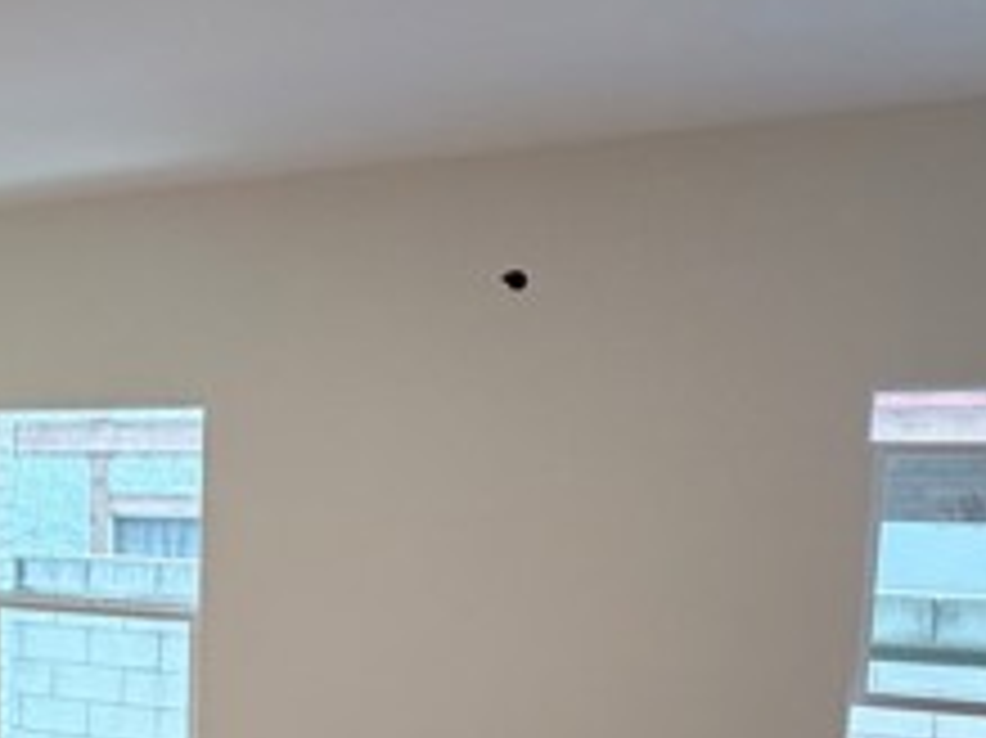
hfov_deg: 39.4
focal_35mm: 41
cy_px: 558
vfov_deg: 34.3
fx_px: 1167
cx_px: -36
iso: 320
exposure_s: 1/120
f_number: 2.2
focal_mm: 2.22
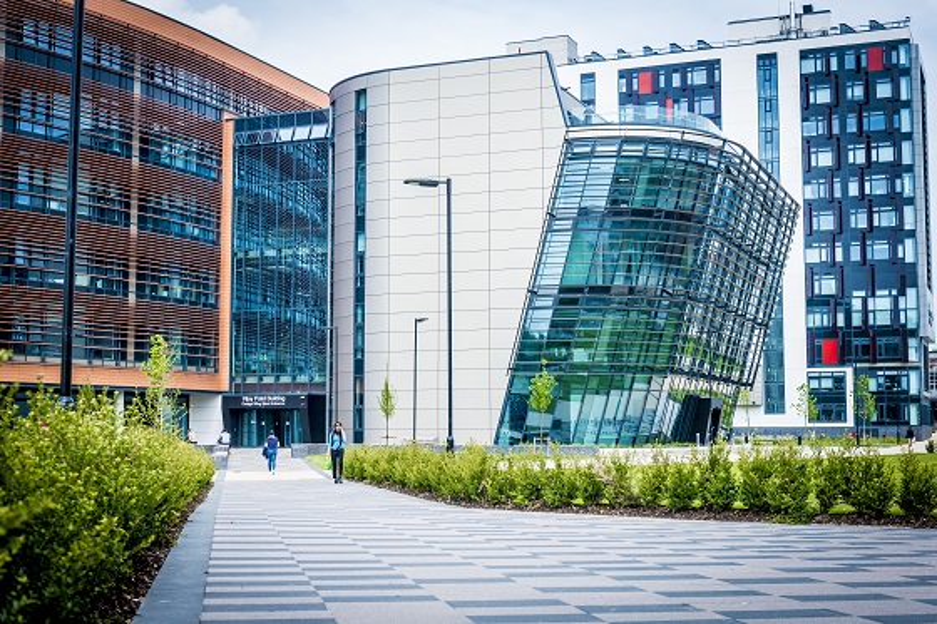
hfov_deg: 41.1
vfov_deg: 28.1
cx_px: 468
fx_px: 1249
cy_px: 312
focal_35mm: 48
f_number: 5.6
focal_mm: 48
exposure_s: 1/500
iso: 200
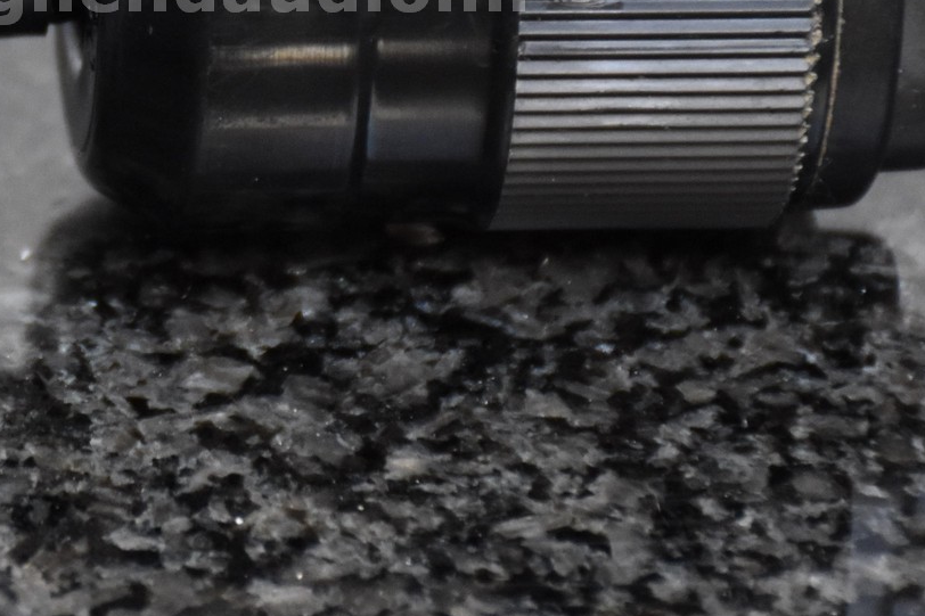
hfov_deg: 4.4
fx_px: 11957
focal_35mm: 465
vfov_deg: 3.0
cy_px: -16
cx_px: 62
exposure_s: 1/60
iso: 1600
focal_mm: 105
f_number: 5.6
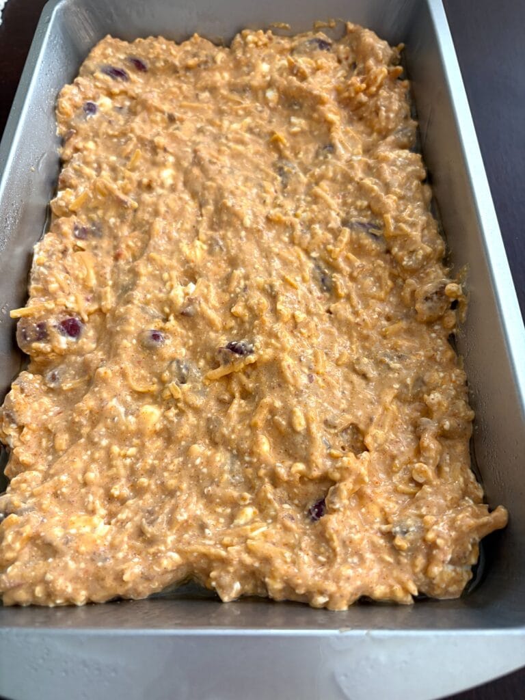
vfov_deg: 67.3
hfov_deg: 53.1
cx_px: 262
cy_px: 350
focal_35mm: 26
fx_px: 526
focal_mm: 5.96
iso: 200
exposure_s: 1/60
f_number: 1.6
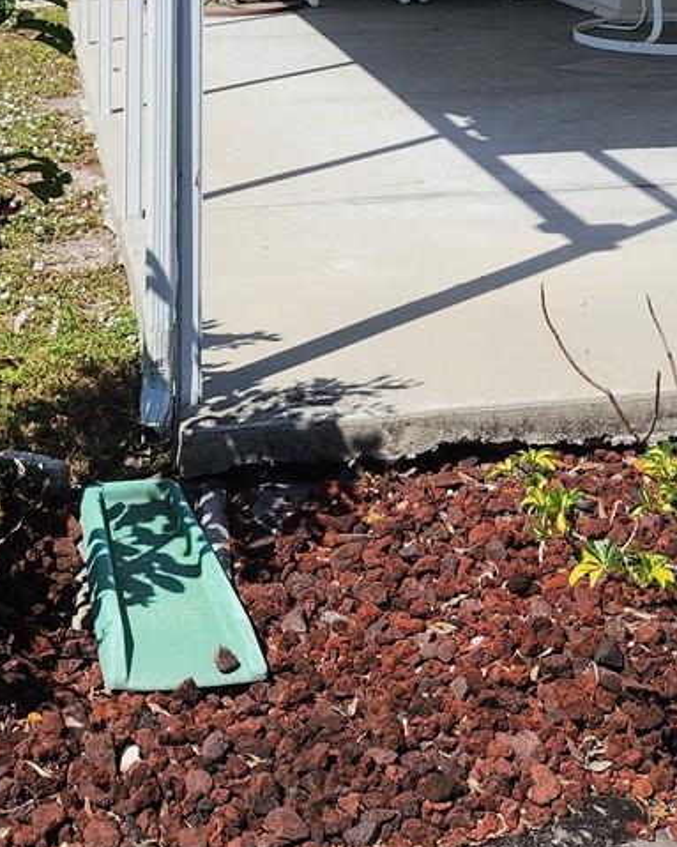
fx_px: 1879
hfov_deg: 20.4
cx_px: 339
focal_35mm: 75
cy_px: -191
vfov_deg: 23.1
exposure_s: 1/1654
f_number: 1.8
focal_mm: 6.4
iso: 12
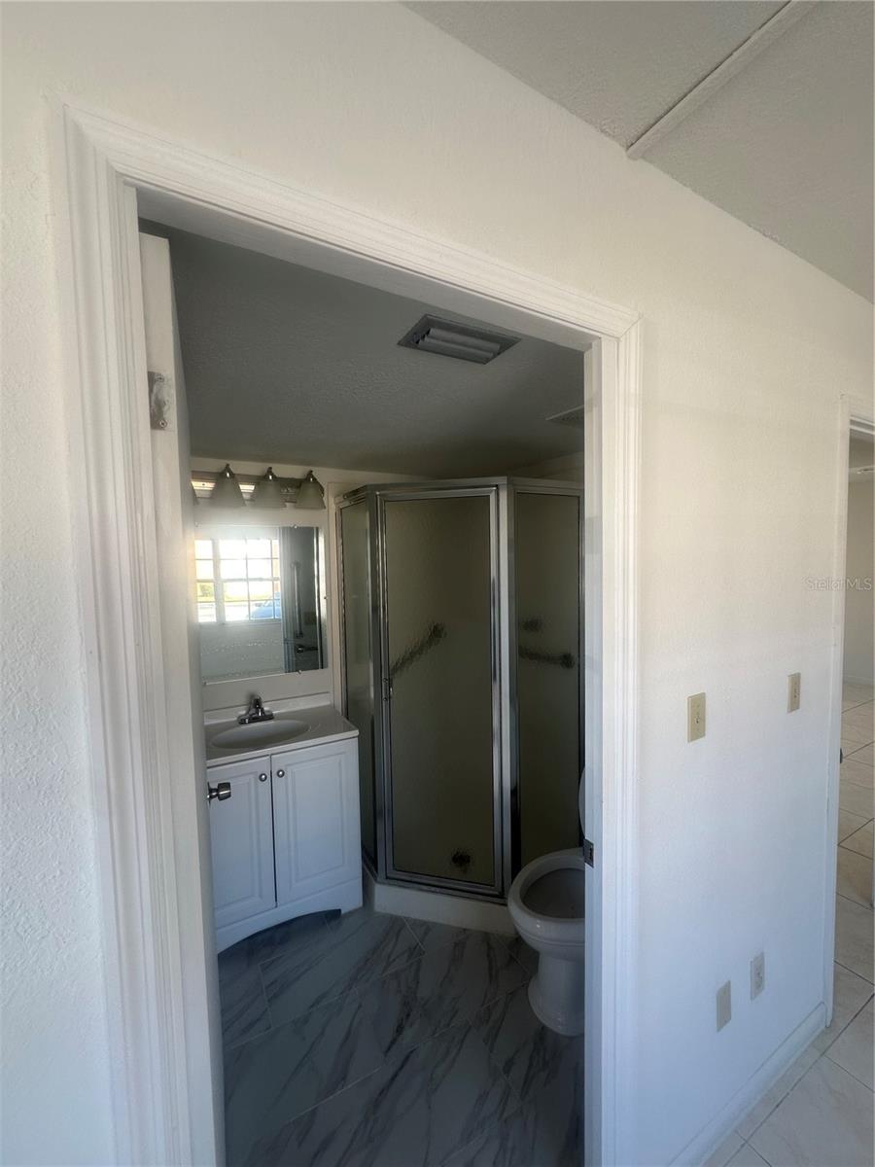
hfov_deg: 85.7
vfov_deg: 102.1
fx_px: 472
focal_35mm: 14
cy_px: 584
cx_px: 438
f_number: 2.2
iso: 50
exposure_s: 1/99
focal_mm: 2.22
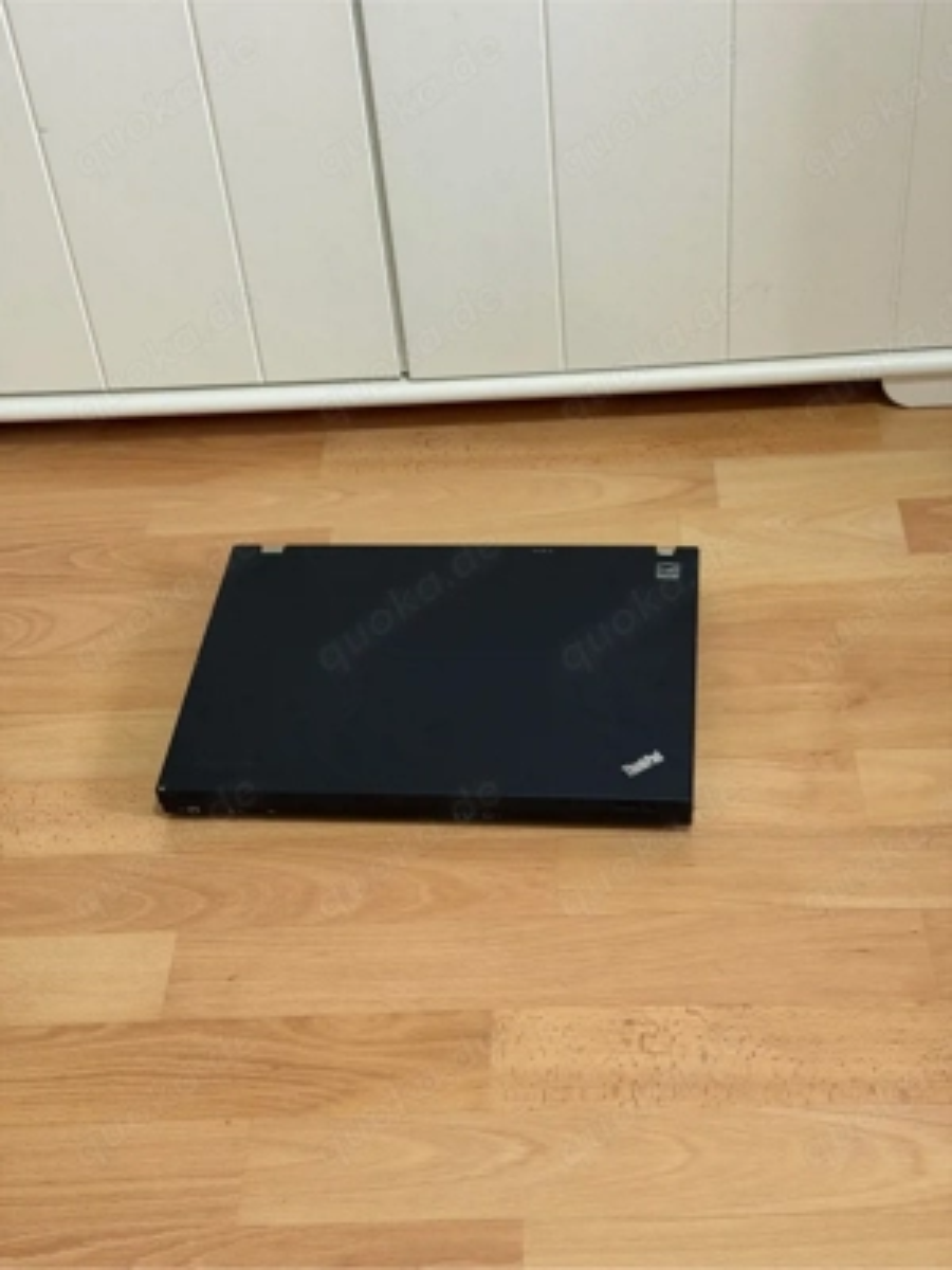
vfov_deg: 39.7
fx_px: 1760
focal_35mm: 48
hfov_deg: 30.3
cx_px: 476
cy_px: 635
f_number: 1.78
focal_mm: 6.76
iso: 400
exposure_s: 1/40
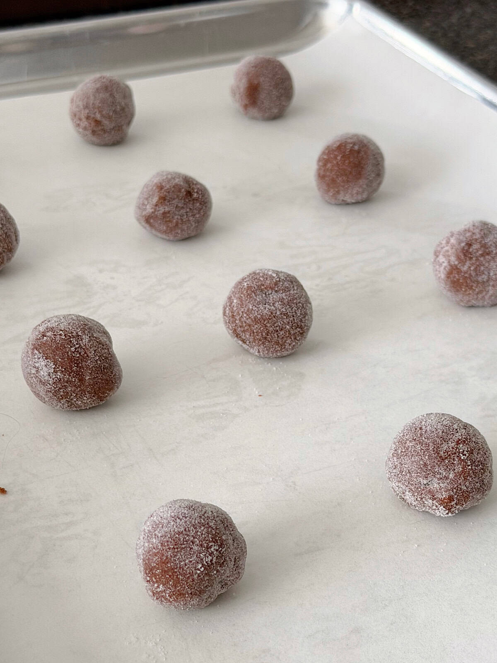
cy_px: 332
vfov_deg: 39.7
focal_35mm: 48
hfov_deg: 30.3
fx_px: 919
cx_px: 248
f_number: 1.8
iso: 100
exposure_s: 1/60
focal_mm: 6.8
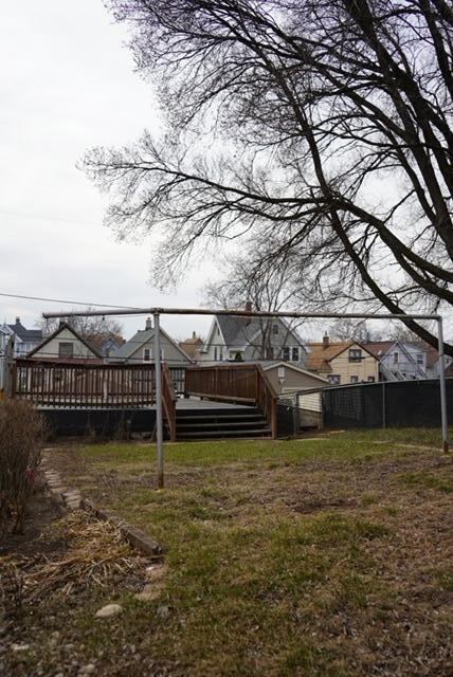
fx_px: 546
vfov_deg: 63.6
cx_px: 226
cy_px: 338
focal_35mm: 29
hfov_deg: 45.0
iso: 100
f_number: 4.5
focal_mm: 29
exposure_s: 1/320
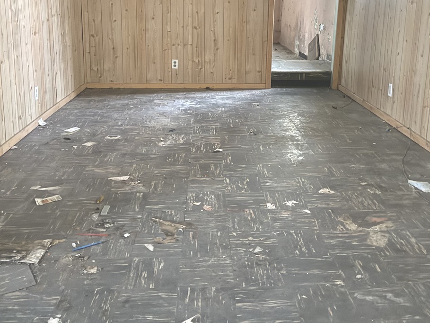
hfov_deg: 48.9
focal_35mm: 38
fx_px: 472
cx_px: 228
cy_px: 88
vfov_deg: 37.0
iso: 1600
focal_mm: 6.76
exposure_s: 1/25
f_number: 1.78
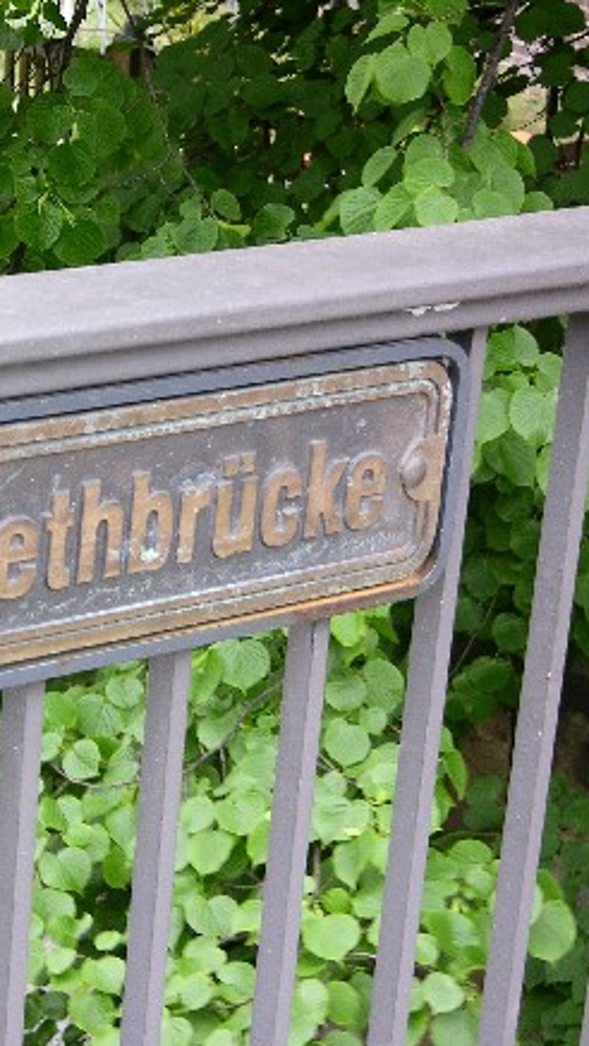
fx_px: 3163
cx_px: 147
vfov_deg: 18.8
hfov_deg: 10.6
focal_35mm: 114
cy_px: 524
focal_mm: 19.9
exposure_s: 1/36.5
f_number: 3.4
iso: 50
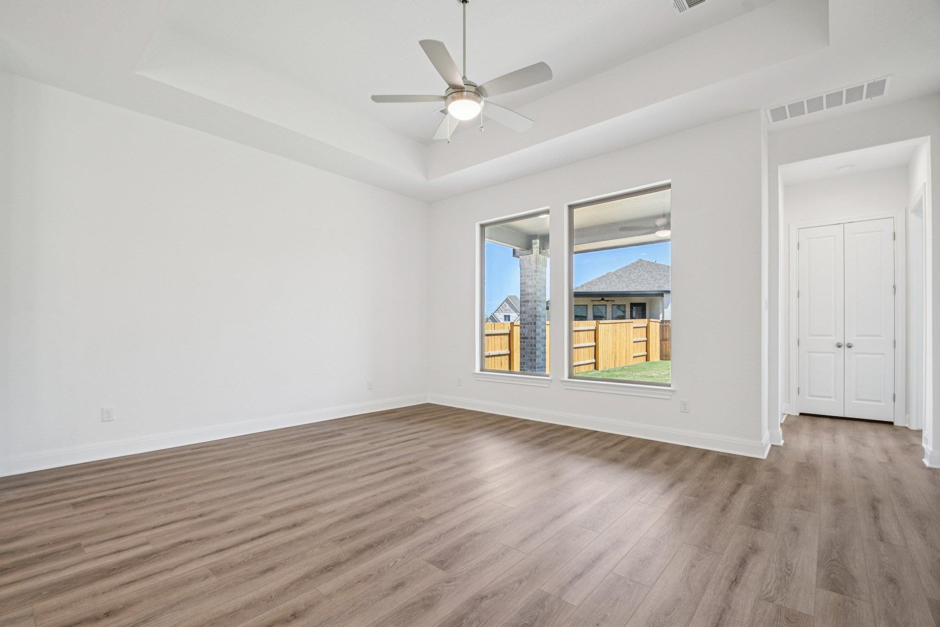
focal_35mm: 15
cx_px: 470
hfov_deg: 100.4
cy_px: 314
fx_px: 392
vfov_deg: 77.3
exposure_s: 1/30
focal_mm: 10
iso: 400
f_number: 8
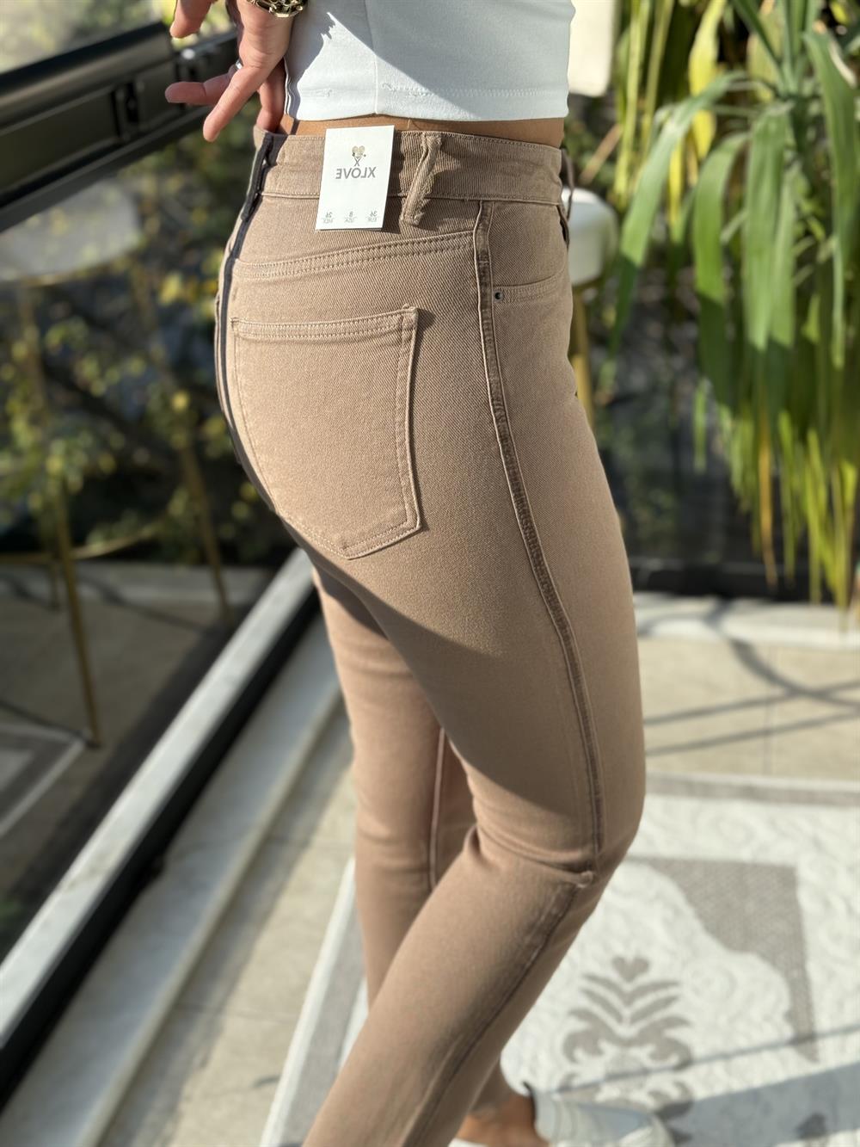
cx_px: 430
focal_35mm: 48
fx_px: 1590
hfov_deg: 30.3
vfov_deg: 39.7
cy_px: 574
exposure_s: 1/1429
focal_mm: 6.76
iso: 100
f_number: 1.78
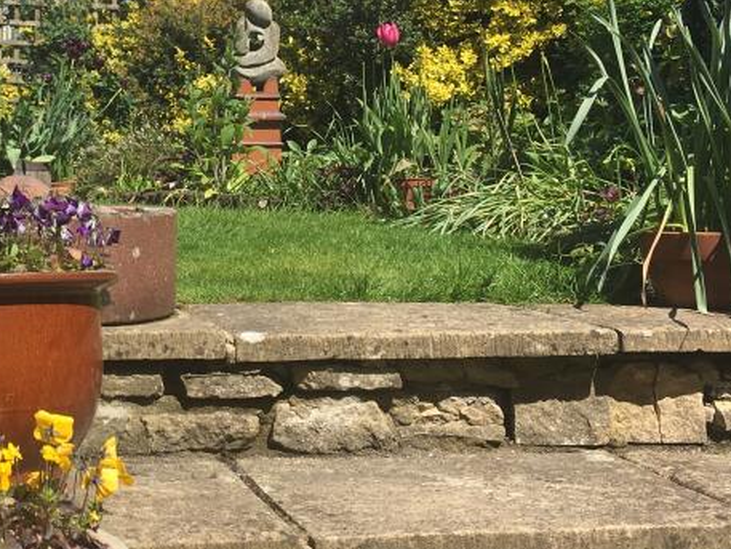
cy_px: 125
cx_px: 179
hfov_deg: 29.3
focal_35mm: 65
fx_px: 1373
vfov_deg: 22.3
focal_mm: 4.15
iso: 25
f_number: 2.2
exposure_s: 1/1326
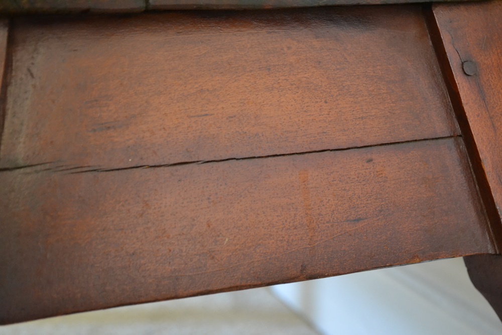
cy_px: 168
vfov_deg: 21.6
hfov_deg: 31.9
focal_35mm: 63
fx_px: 879
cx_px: 251
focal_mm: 42
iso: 3200
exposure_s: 1/30
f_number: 5.3
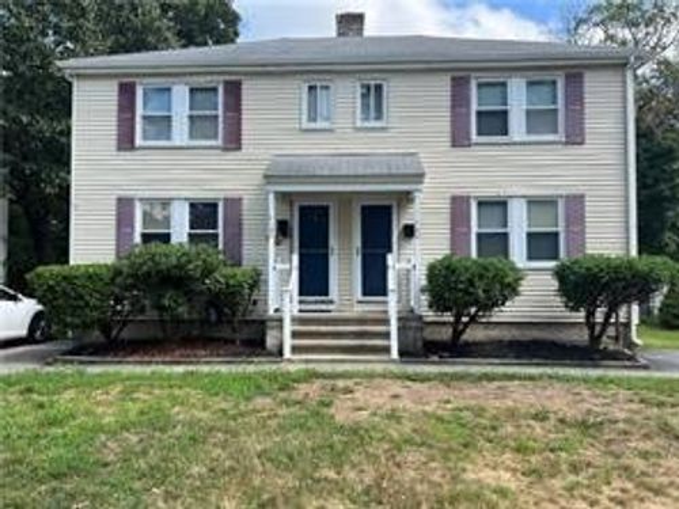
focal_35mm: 26
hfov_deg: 67.3
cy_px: 254
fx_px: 510
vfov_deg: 53.1
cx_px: 340
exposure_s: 1/1669
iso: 50
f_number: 1.5
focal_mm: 5.7
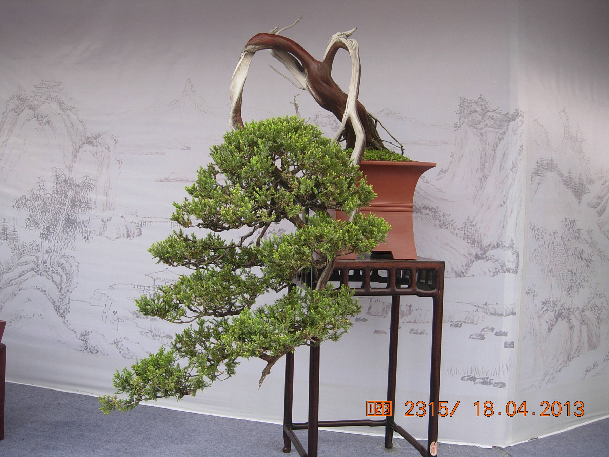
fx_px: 633
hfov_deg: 51.4
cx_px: 304
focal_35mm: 36
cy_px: 228
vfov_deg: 39.7
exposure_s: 1/111
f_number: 3.4
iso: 50
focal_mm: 7.5
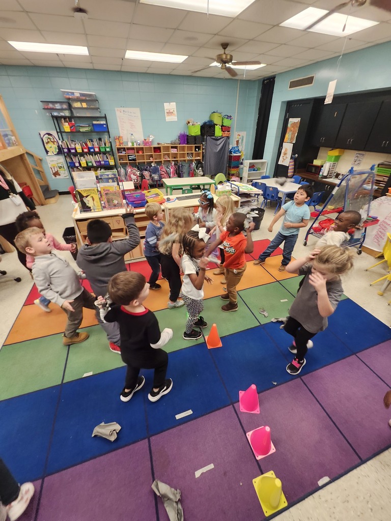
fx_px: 196
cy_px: 260
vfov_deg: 106.2
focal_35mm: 13
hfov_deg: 89.9
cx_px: 196
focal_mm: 1.74
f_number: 2.2
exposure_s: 1/60
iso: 250
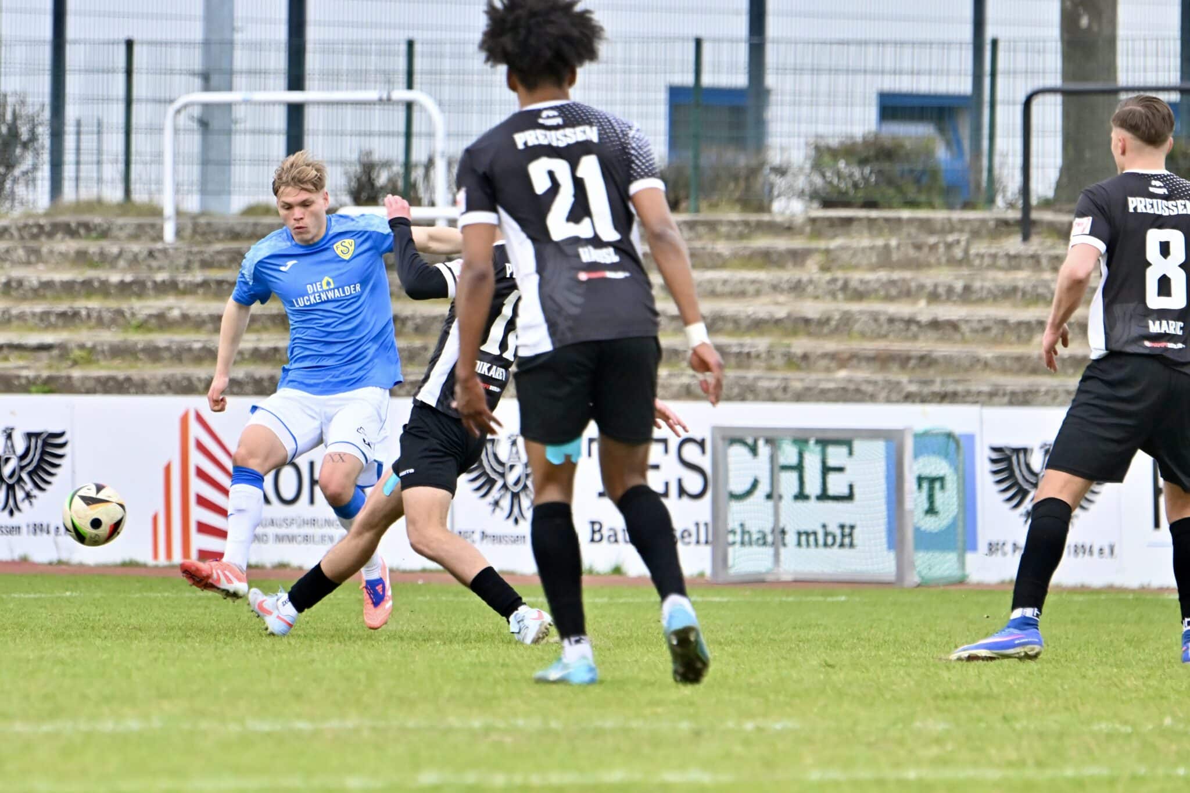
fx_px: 10576
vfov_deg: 4.3
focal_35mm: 320
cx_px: 595
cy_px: 396
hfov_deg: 6.4
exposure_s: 1/1600
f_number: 5.6
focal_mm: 320
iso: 1600
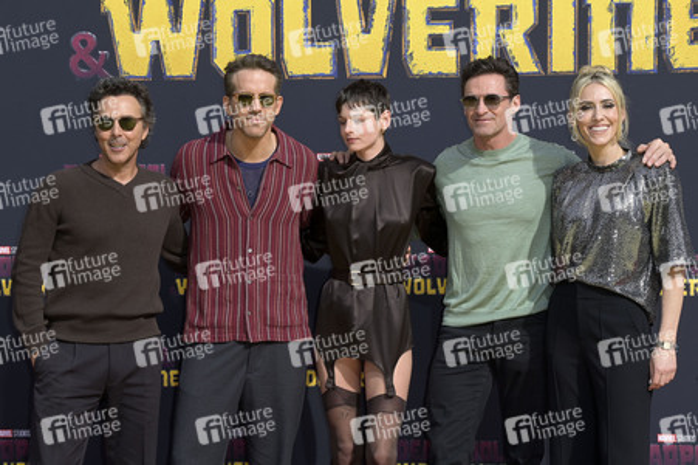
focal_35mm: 112
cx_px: 349
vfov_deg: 12.2
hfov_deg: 18.3
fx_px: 2170
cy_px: 232
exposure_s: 1/250
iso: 320
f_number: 13
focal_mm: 112
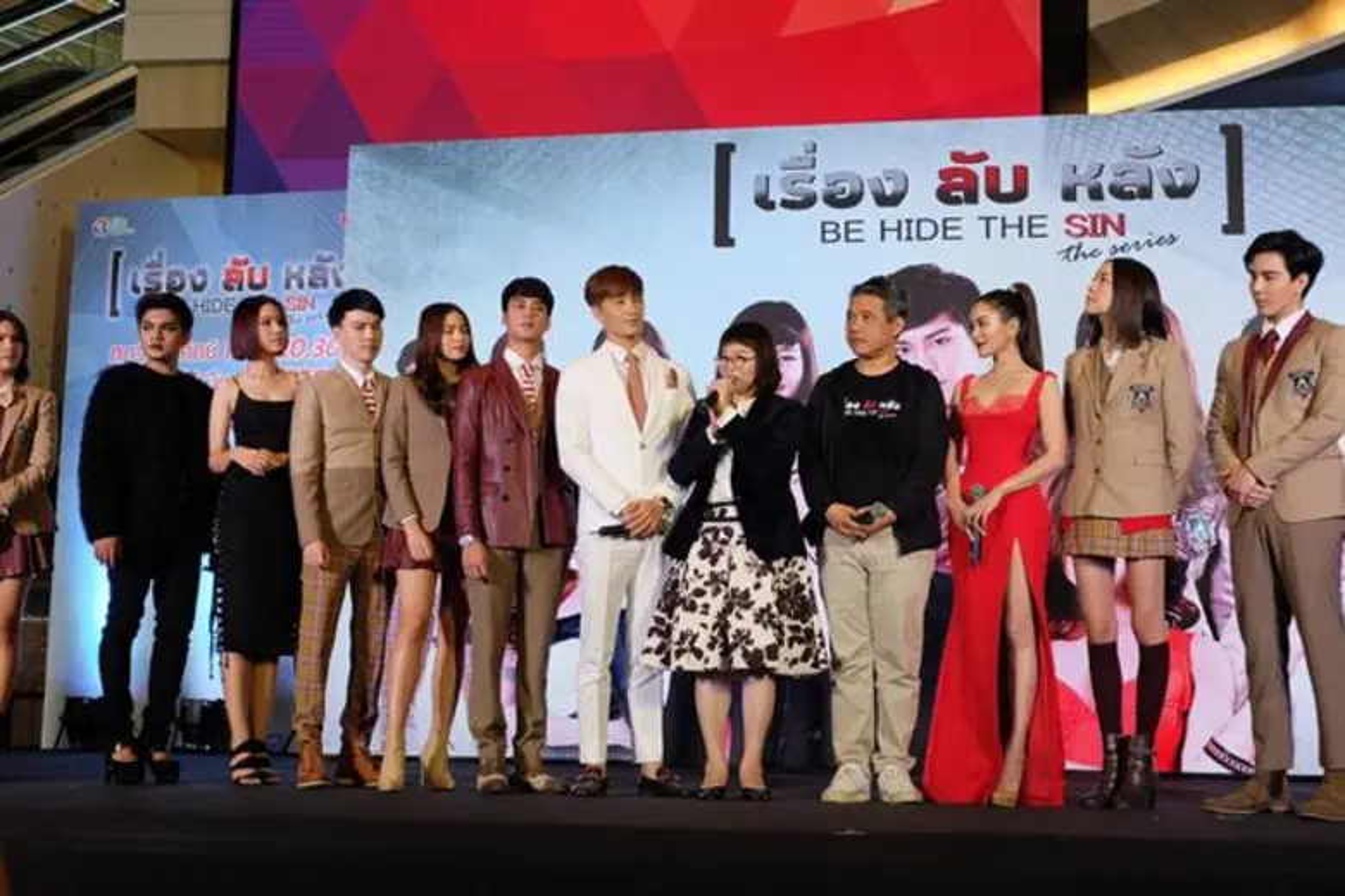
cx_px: 672
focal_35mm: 47
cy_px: 448
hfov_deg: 41.9
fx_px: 1756
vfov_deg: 28.6
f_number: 4.7
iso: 400
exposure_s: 1/56
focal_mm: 31
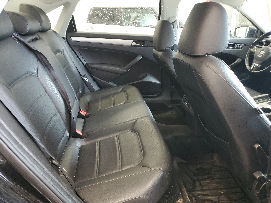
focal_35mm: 26
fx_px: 204
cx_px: 136
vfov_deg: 53.1
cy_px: 102
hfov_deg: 67.3
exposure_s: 1/60.2
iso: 183
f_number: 1.5
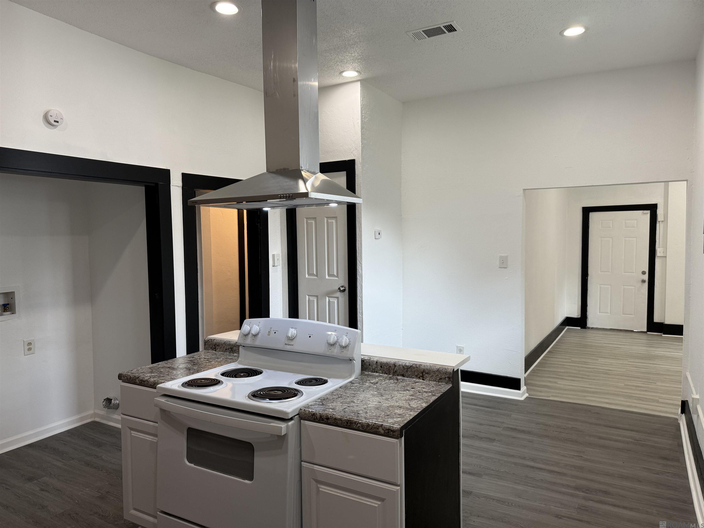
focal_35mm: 24
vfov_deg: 56.8
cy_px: 264
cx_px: 352
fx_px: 488
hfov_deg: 71.6
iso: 125
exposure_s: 1/120
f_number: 1.78
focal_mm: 6.76
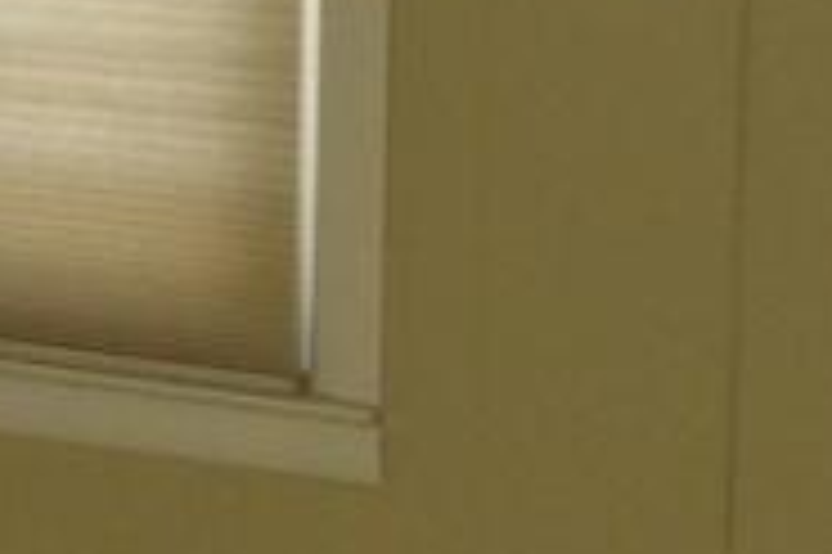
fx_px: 3879
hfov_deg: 10.8
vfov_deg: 8.0
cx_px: -1012
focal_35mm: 168
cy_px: -180
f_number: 4.1
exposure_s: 1/30
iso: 200
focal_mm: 4.2
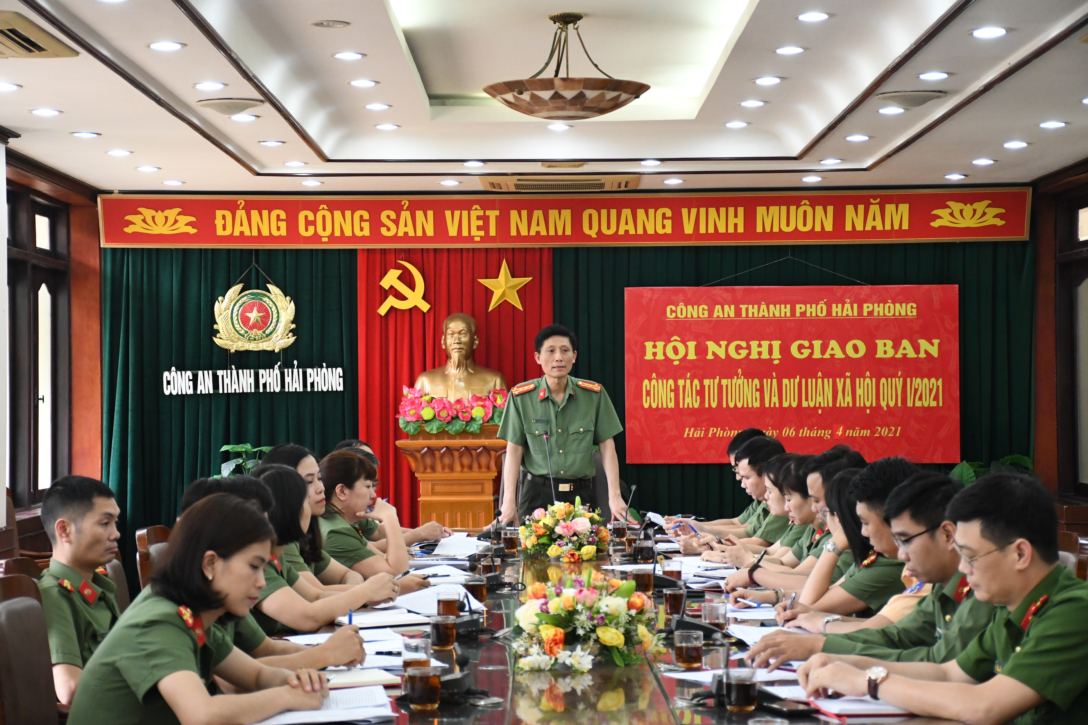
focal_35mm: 78
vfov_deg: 17.5
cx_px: 544
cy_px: 362
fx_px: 2357
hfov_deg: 26.0
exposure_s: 1/200
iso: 3200
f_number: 4.8
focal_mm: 52
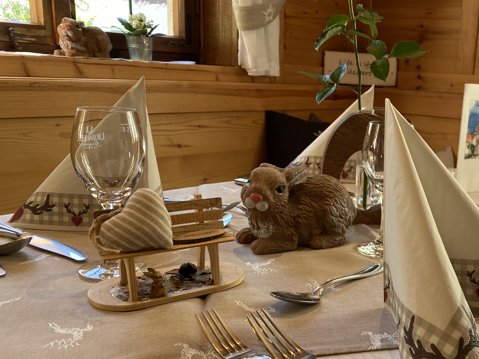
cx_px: 367
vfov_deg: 35.8
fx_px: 554
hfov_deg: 45.0
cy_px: 223
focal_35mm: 40
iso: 80
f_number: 1.8
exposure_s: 1/121
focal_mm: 4.25
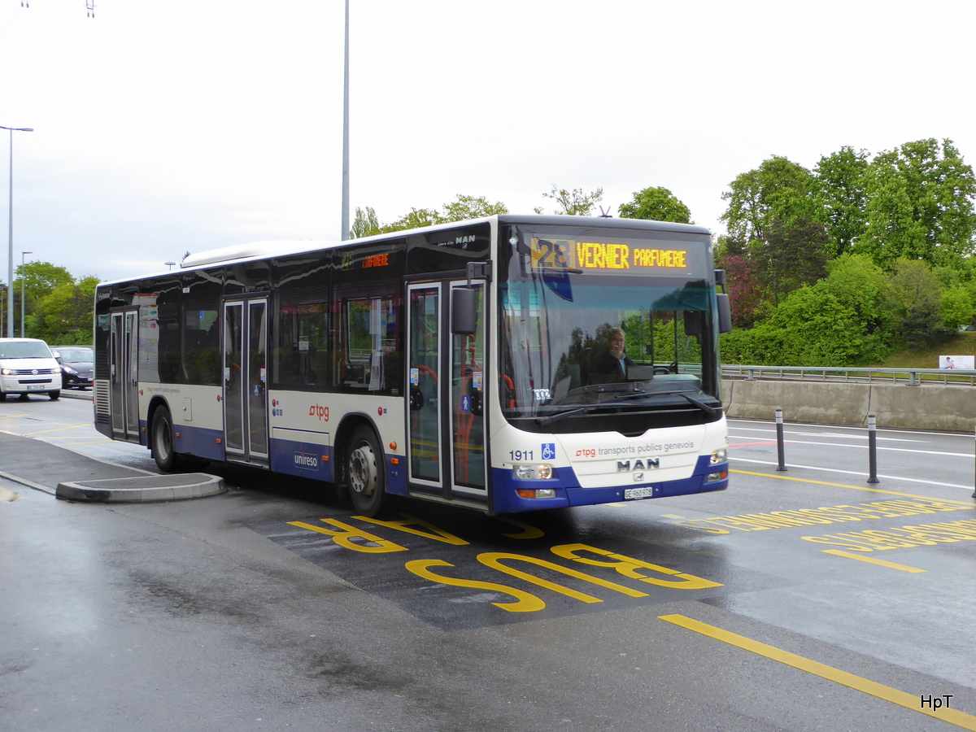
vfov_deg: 31.5
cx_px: 488
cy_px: 366
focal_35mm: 46
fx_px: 1297
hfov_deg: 41.2
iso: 125
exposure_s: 1/160
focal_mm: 7.8
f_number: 3.9
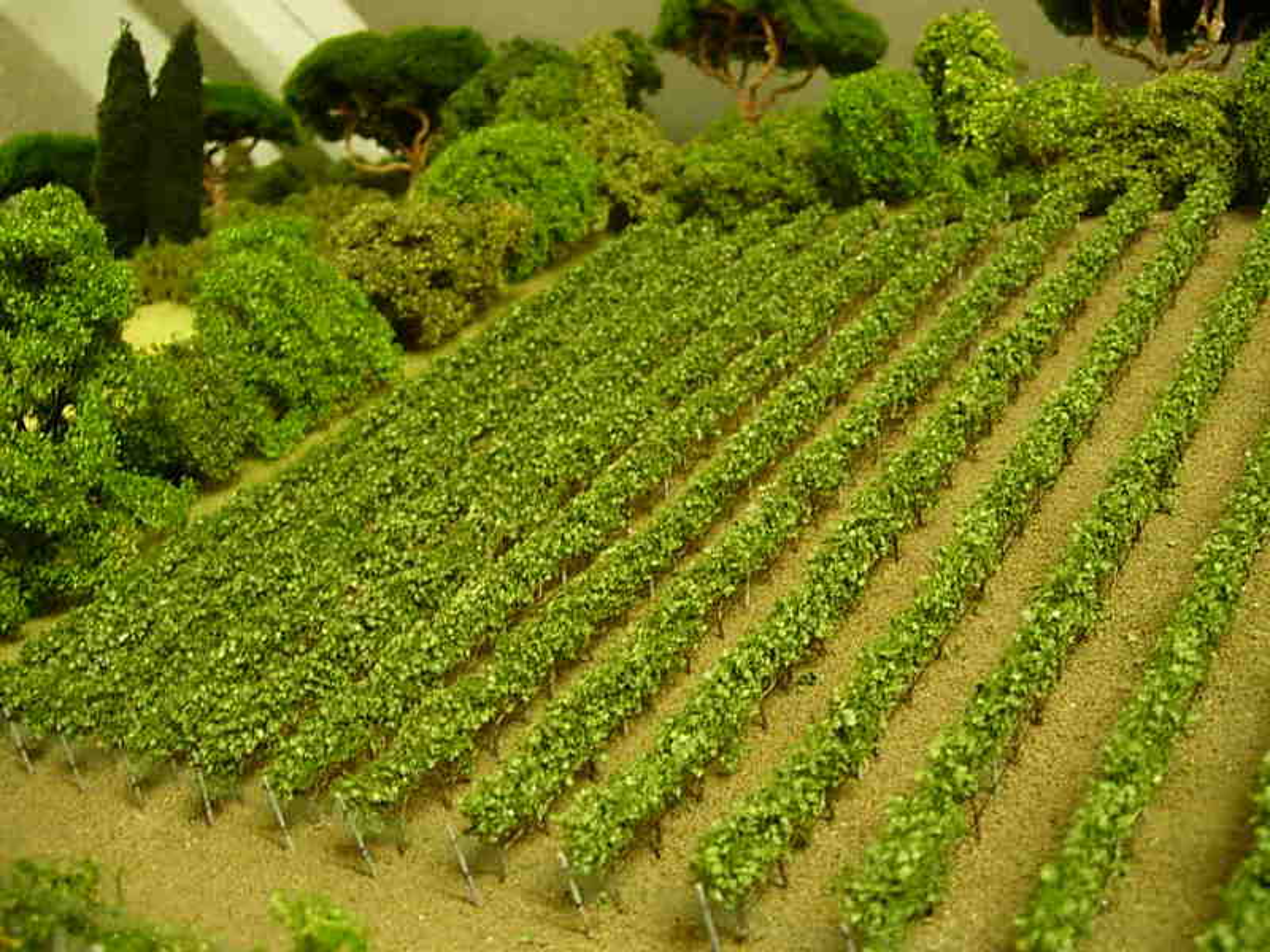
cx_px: 635
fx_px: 1394
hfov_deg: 49.0
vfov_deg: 37.7
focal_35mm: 38
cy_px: 476
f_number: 2.8
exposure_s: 1/4
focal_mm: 7.8
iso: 158
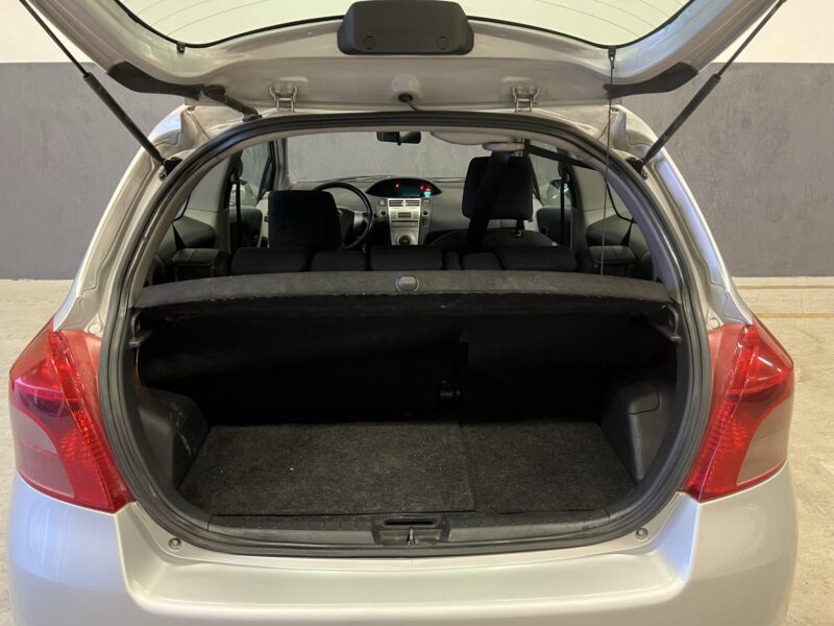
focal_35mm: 26
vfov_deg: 53.1
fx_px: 626
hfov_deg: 67.3
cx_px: 417
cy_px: 313
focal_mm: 5.7
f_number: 1.5
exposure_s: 1/33
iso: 500
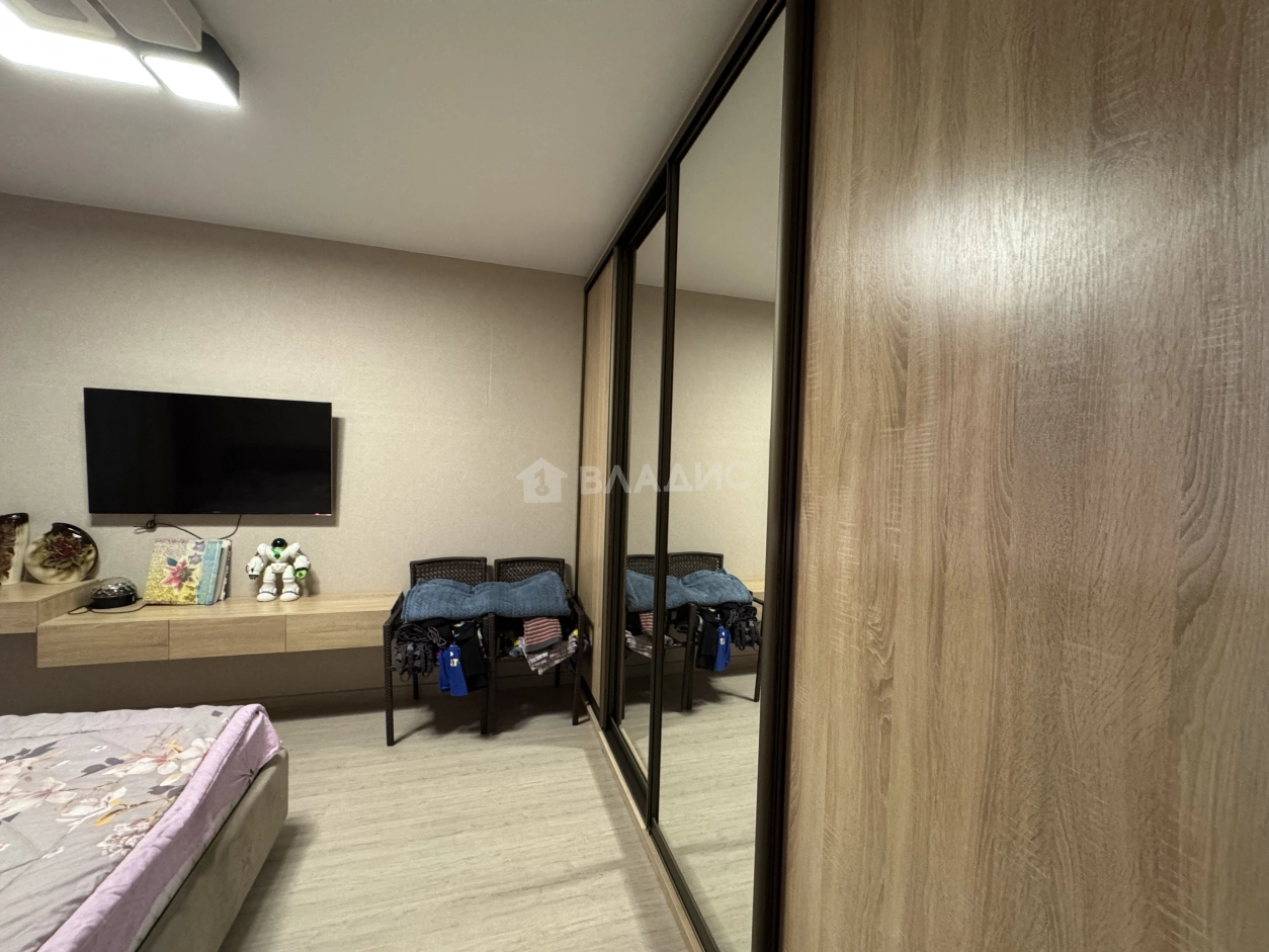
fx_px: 513
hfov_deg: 102.1
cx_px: 634
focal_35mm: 14
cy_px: 476
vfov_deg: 85.7
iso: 640
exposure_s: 1/50
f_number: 2.2
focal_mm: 2.22
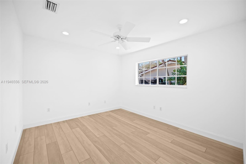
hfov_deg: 104.2
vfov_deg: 81.2
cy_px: 82
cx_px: 123
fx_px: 96
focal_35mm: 14
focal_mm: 14
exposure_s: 1/40
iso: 100
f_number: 3.2
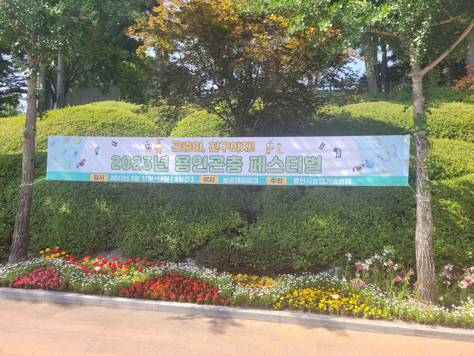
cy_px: 178
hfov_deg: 67.3
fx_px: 356
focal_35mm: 26
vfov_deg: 53.1
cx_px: 237
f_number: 1.8
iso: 40
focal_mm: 5.4
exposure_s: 1/794
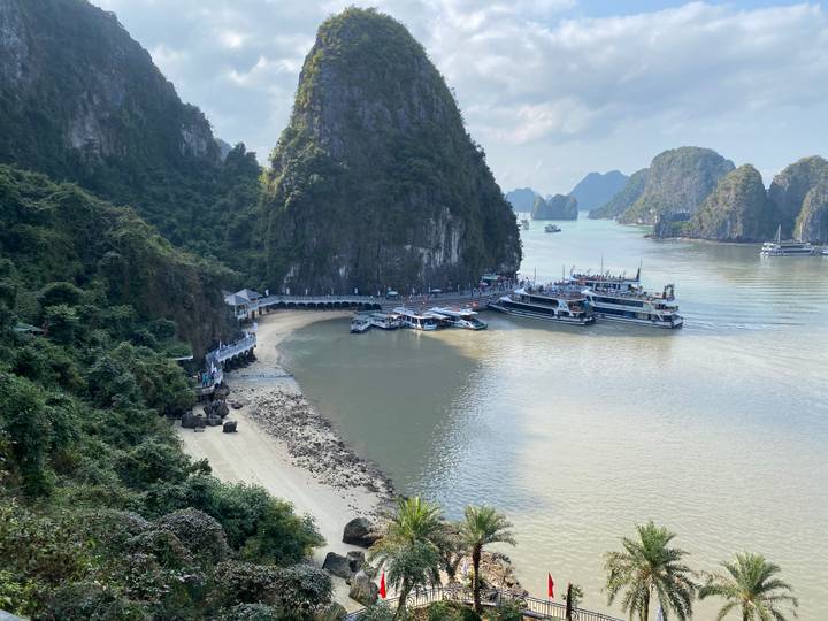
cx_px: 414
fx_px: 622
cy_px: 310
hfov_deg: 67.3
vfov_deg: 53.1
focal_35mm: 26
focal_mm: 4.25
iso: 32
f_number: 1.8
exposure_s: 1/1629
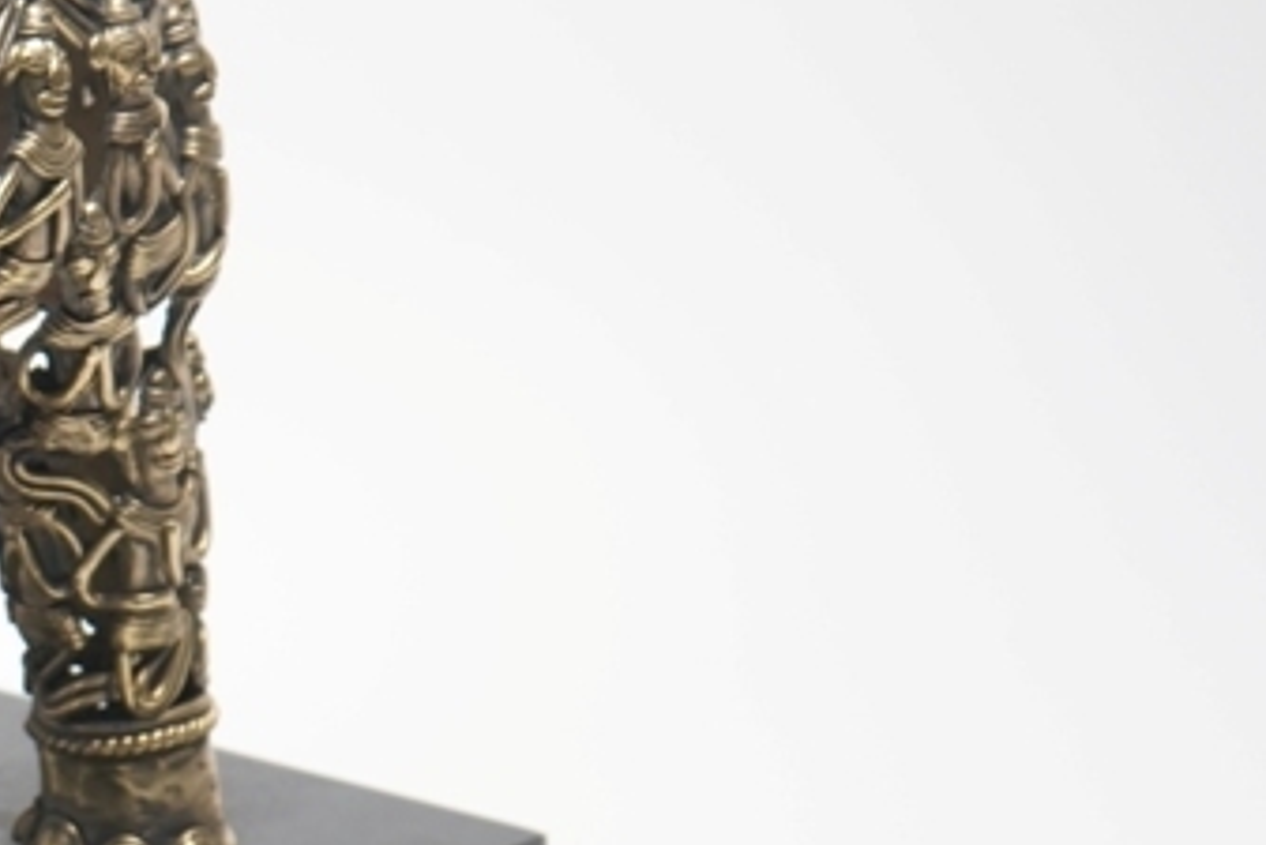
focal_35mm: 164
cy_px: 359
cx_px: -387
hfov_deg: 12.1
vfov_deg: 8.4
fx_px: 5770
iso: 400
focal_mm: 54
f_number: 5
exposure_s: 1/160
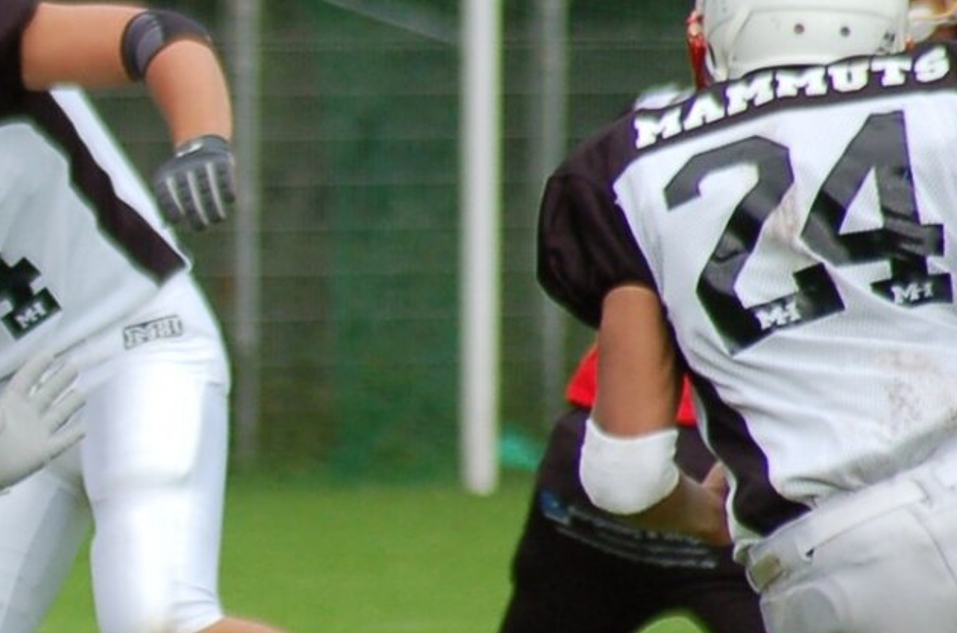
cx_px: -659
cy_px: 495
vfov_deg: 1.5
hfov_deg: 2.3
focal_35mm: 891
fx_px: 23632
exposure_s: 1/640
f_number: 4.8
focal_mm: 170
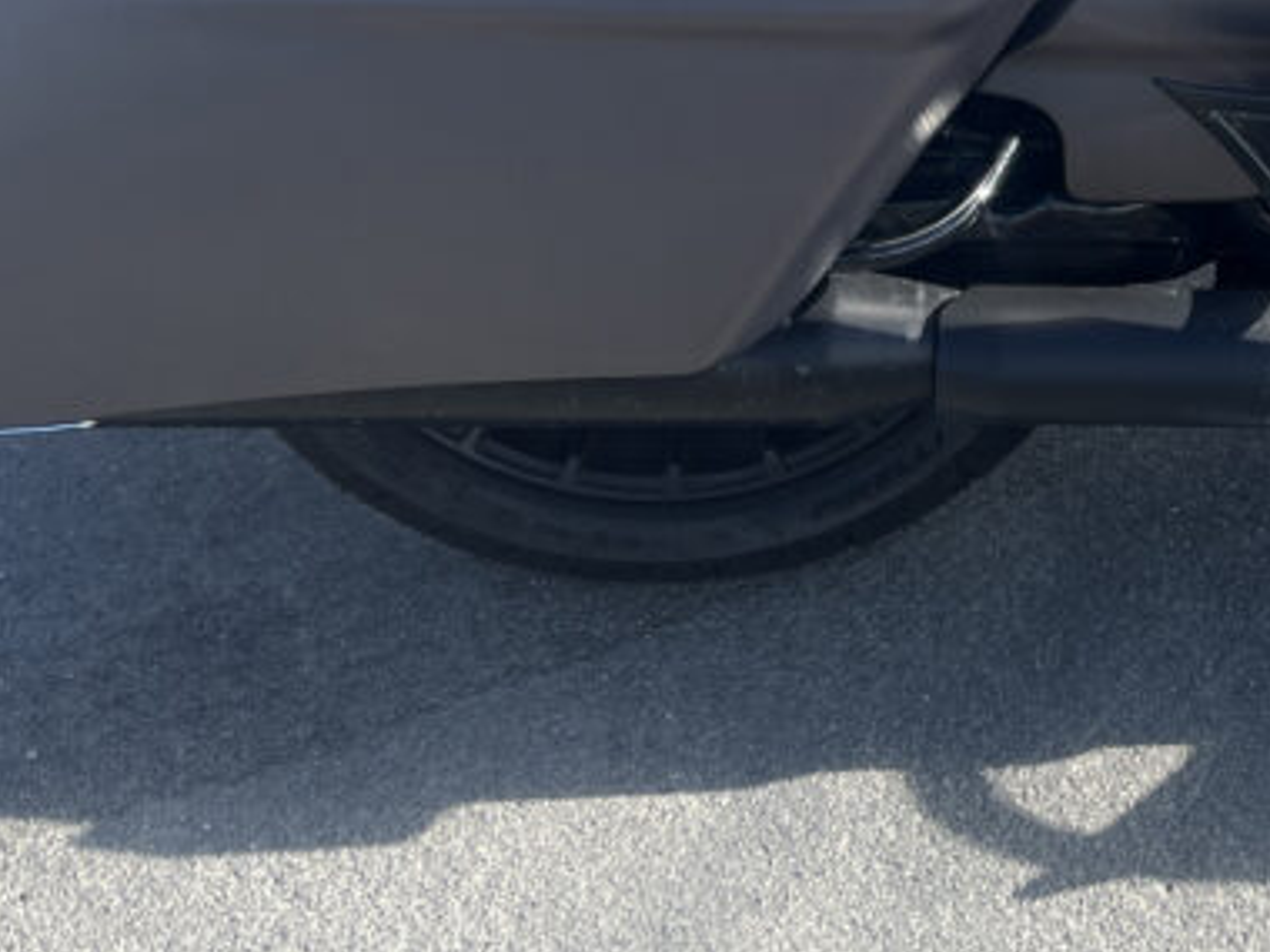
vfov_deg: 20.0
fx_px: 2568
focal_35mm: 70
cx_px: 1517
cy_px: -110
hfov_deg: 25.1
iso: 50
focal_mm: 5.1
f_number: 1.6
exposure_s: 1/1199
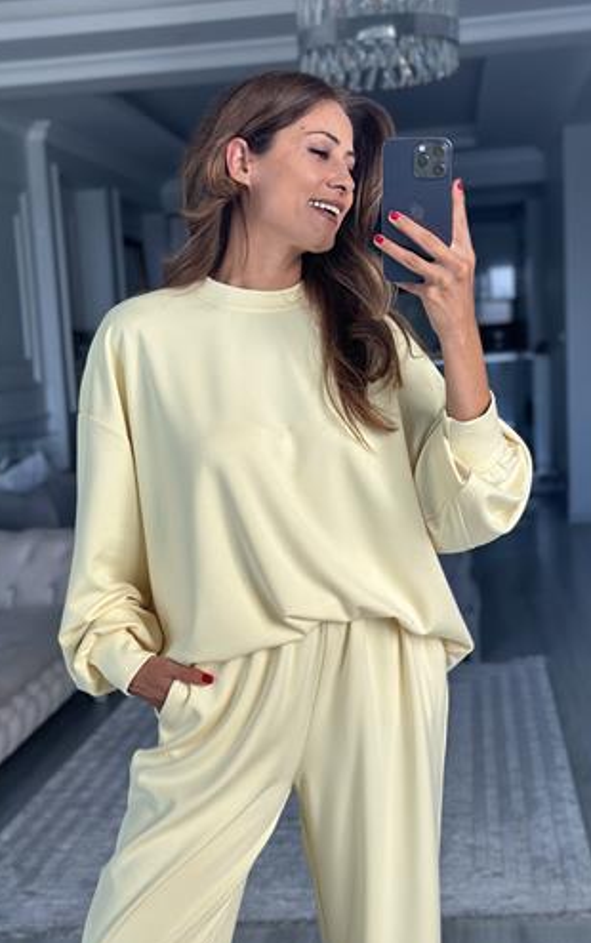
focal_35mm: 52
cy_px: 476
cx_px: 318
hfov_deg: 24.9
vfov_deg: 38.8
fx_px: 1338
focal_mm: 6.86
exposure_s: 1/322
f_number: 1.78
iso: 80
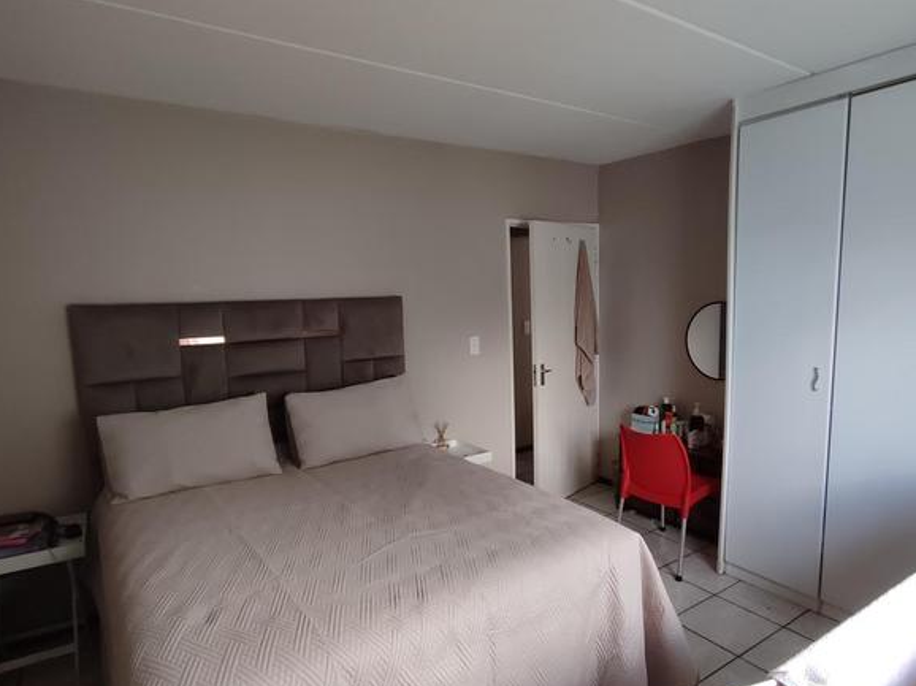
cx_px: 498
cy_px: 371
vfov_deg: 71.4
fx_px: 476
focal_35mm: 18
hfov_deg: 87.6
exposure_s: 1/50
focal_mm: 1.66
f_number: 2.2
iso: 296
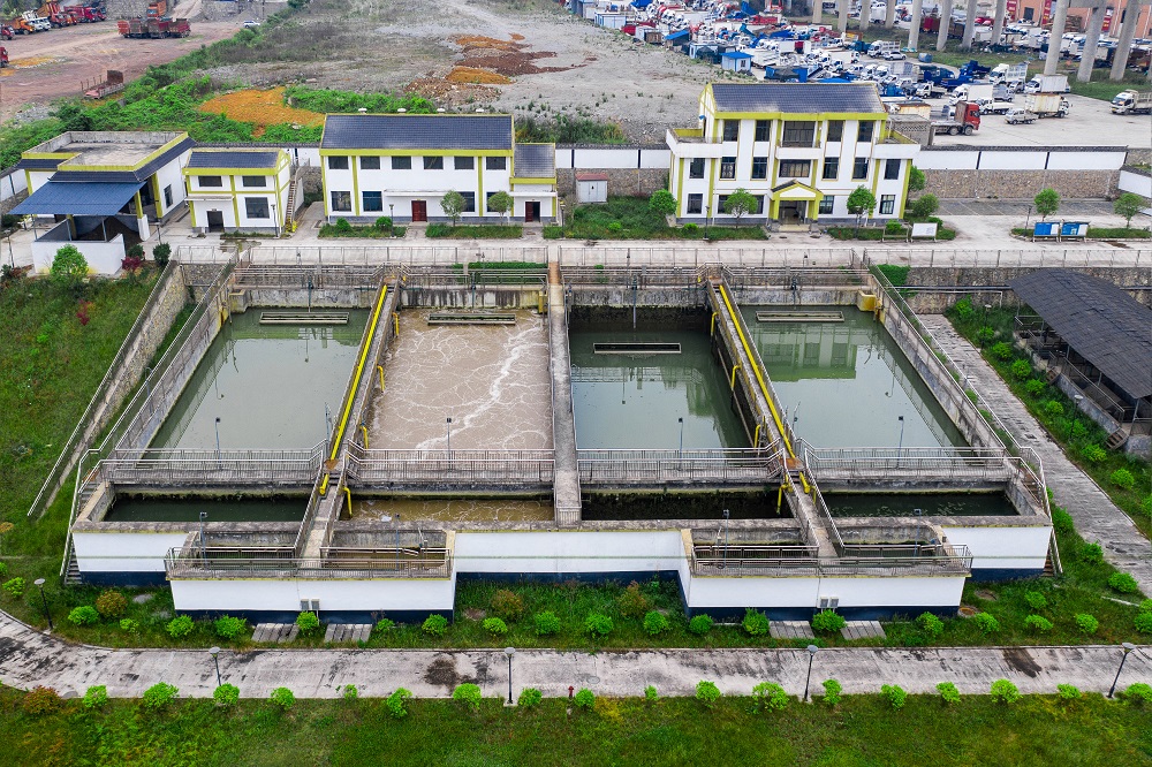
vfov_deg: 46.4
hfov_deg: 65.5
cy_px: 384
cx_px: 576
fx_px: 896
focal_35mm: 28
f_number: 3.5
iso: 200
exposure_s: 1/60
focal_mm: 10.26
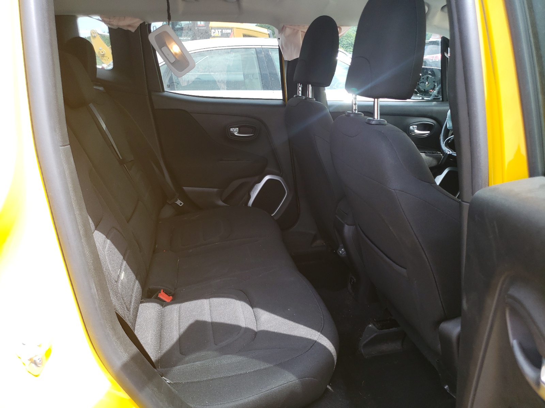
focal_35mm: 26
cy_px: 204
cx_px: 272
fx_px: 409
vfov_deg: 53.1
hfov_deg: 67.3
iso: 50
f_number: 1.5
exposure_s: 1/333
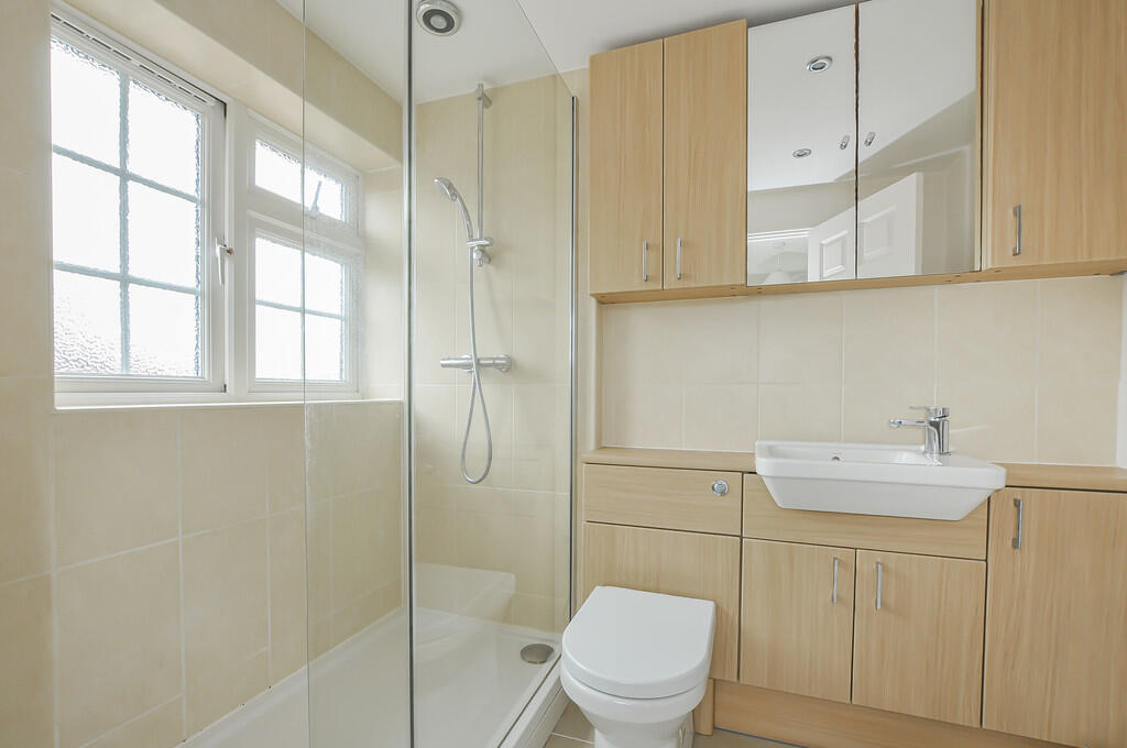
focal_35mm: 15
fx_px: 469
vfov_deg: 77.2
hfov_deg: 100.5
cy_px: 374
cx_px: 564
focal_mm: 10
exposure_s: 1/6
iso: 400
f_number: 13
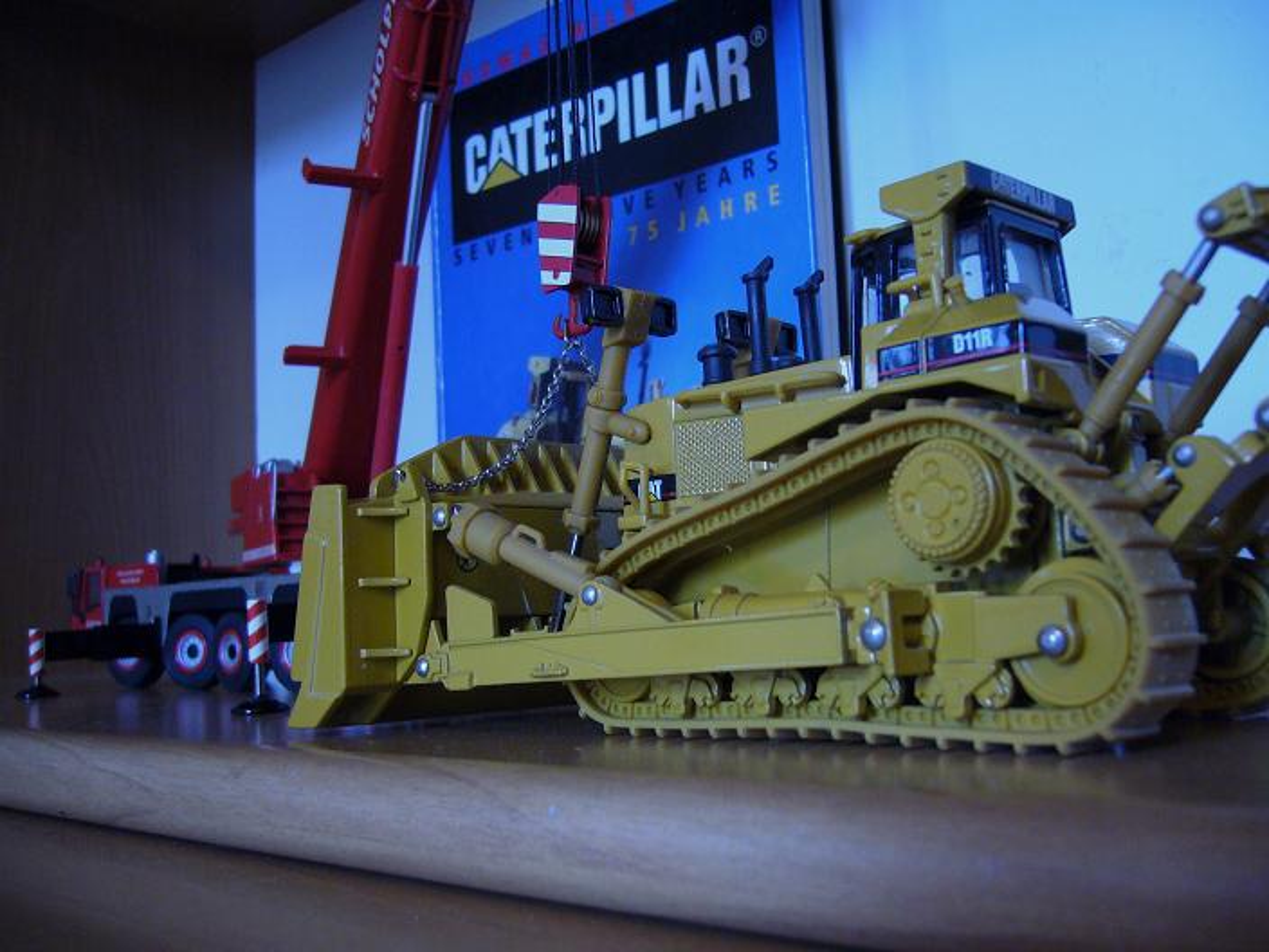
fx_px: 1283
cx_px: 634
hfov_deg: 52.6
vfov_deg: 40.7
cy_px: 476
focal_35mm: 35
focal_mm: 5.8
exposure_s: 1/10
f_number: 2.8
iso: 200
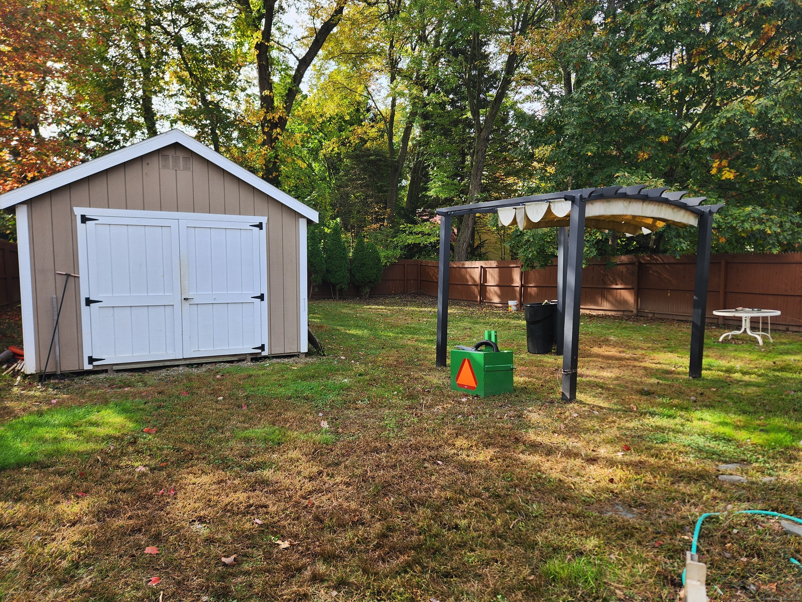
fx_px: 533
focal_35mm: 23
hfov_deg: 73.9
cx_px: 401
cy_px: 301
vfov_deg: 58.9
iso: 20
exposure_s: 1/272
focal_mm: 5.4
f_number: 1.8
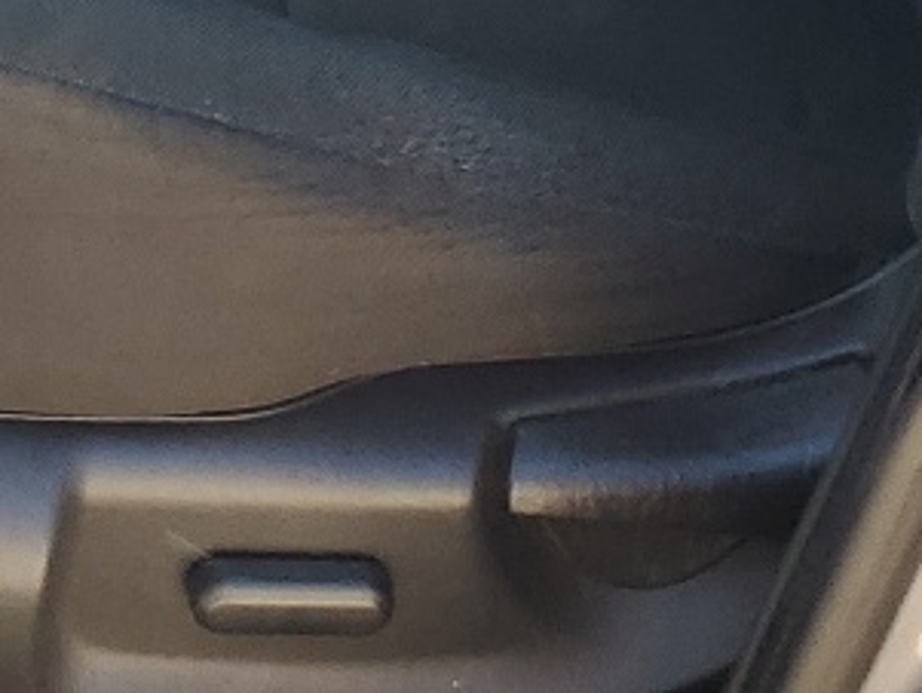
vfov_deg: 9.7
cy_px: -871
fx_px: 3677
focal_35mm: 138
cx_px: -441
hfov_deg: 13.5
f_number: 1.5
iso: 50
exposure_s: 1/200
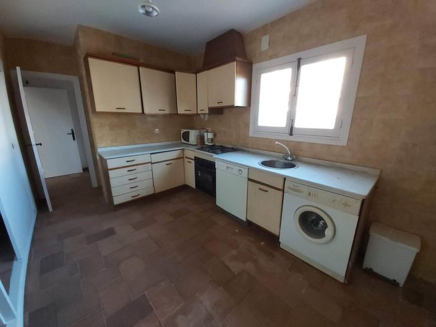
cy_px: 164
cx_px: 218
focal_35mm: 12
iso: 160
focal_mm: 1.42
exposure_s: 1/33
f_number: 2.2
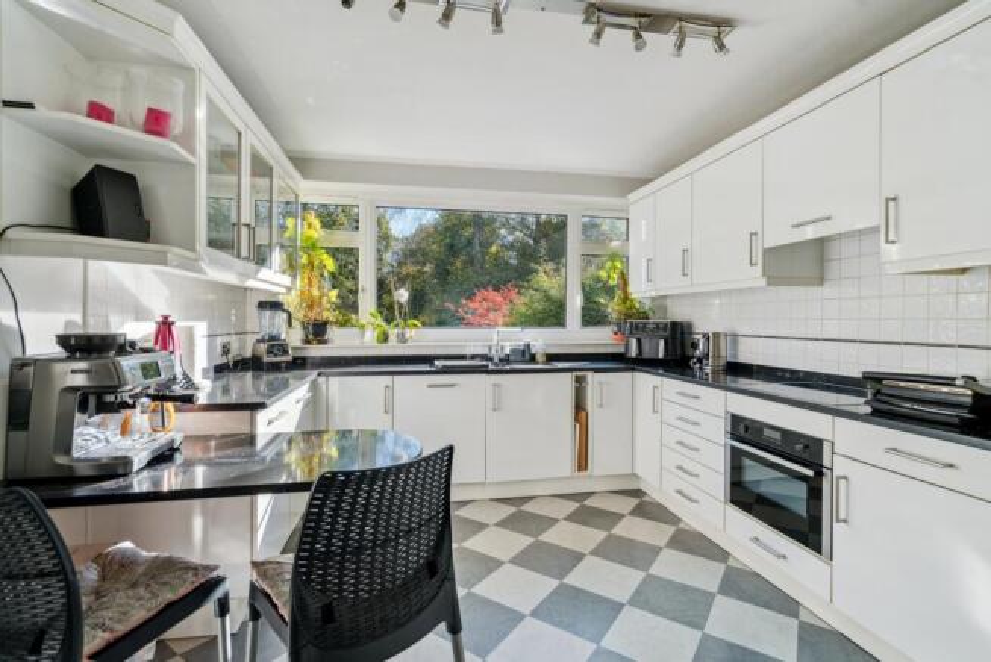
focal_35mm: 16
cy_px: 331
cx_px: 496
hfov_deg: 96.7
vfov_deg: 73.8
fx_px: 441
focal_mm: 16
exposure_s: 1/200
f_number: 6.3
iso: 1600
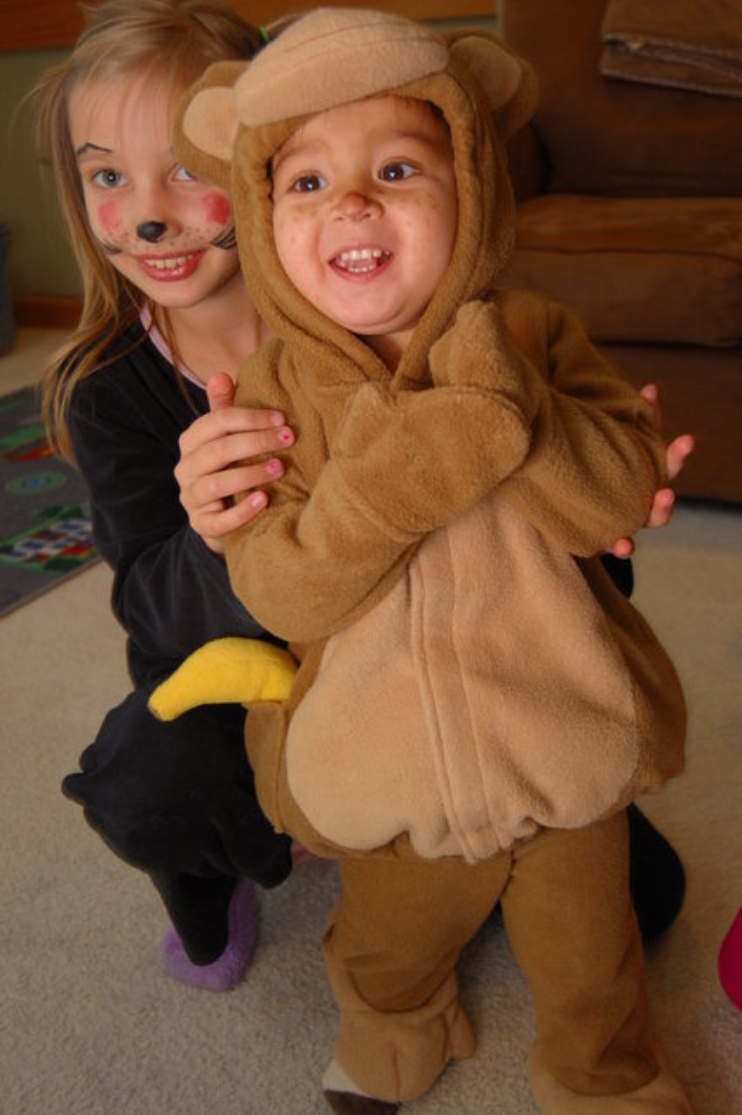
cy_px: 558
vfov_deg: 49.6
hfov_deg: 34.2
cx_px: 371
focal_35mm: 39
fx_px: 1207
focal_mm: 26
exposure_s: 1/60
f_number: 4.2
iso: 400
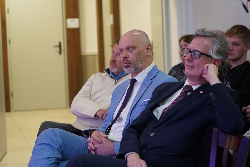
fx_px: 729
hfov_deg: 19.5
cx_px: 125
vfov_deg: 13.0
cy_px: 84
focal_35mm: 105
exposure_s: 1/125
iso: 2500
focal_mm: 105
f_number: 4.5
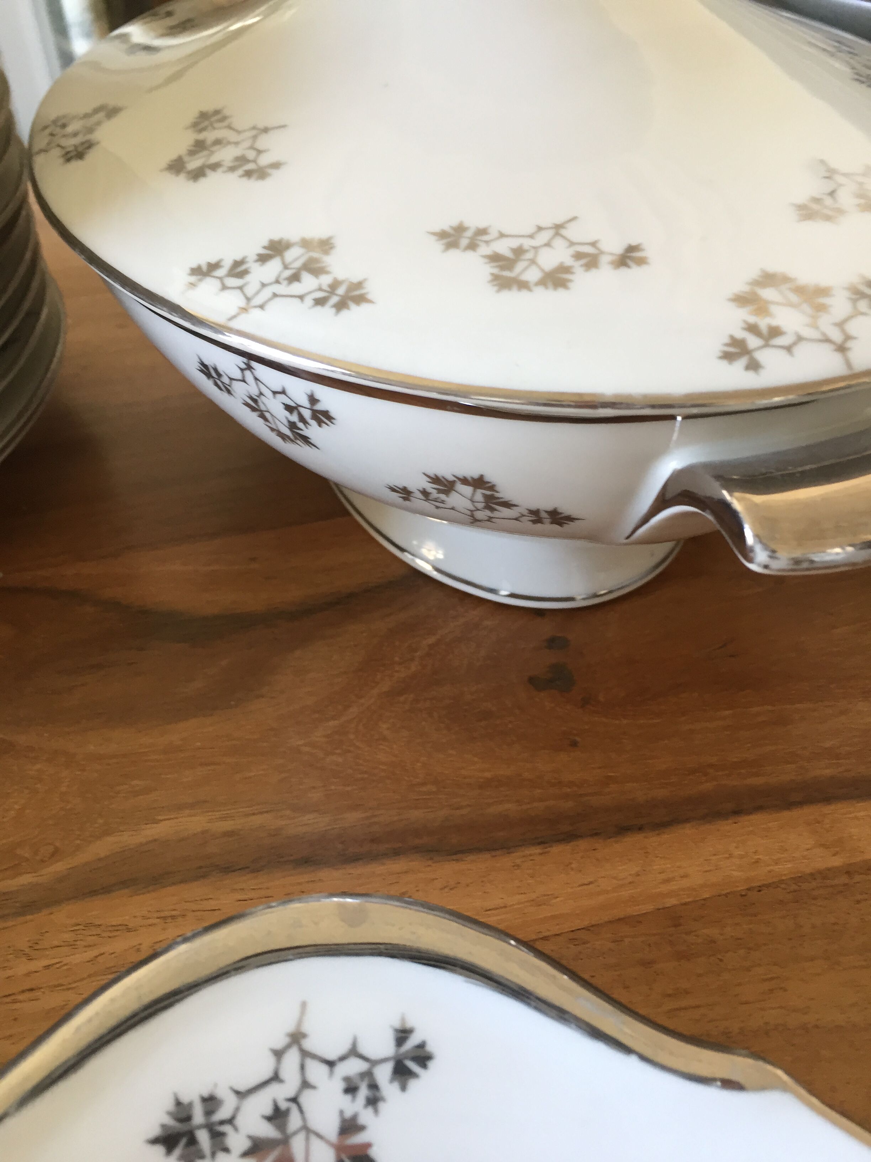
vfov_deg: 61.7
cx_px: 436
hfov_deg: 48.2
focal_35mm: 29
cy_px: 581
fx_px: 973
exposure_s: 1/33
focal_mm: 4.15
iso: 80
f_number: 2.2
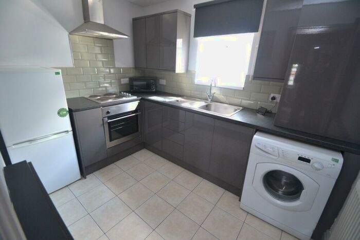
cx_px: 180
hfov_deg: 100.4
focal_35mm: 15
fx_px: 150
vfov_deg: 77.4
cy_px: 120
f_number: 3.5
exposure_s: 1/50
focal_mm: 10
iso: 800
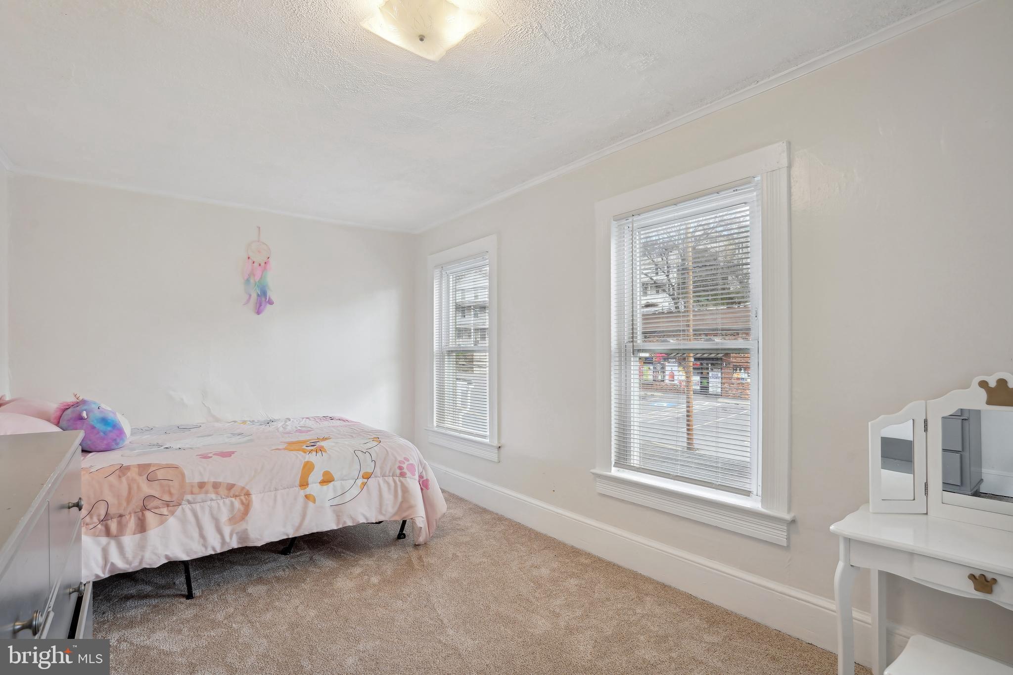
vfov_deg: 73.7
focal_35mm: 16
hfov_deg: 96.7
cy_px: 338
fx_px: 450
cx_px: 506
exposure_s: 1/15
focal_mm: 16
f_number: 8
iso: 200
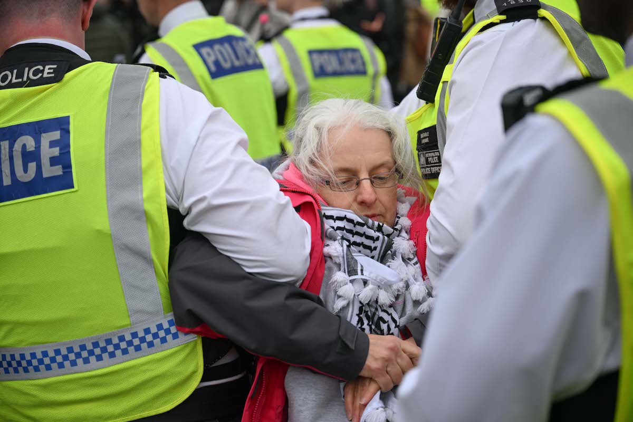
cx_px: 316
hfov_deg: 28.8
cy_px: 211
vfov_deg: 19.5
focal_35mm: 70
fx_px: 1231
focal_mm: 70
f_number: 3.5
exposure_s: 1/800
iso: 100
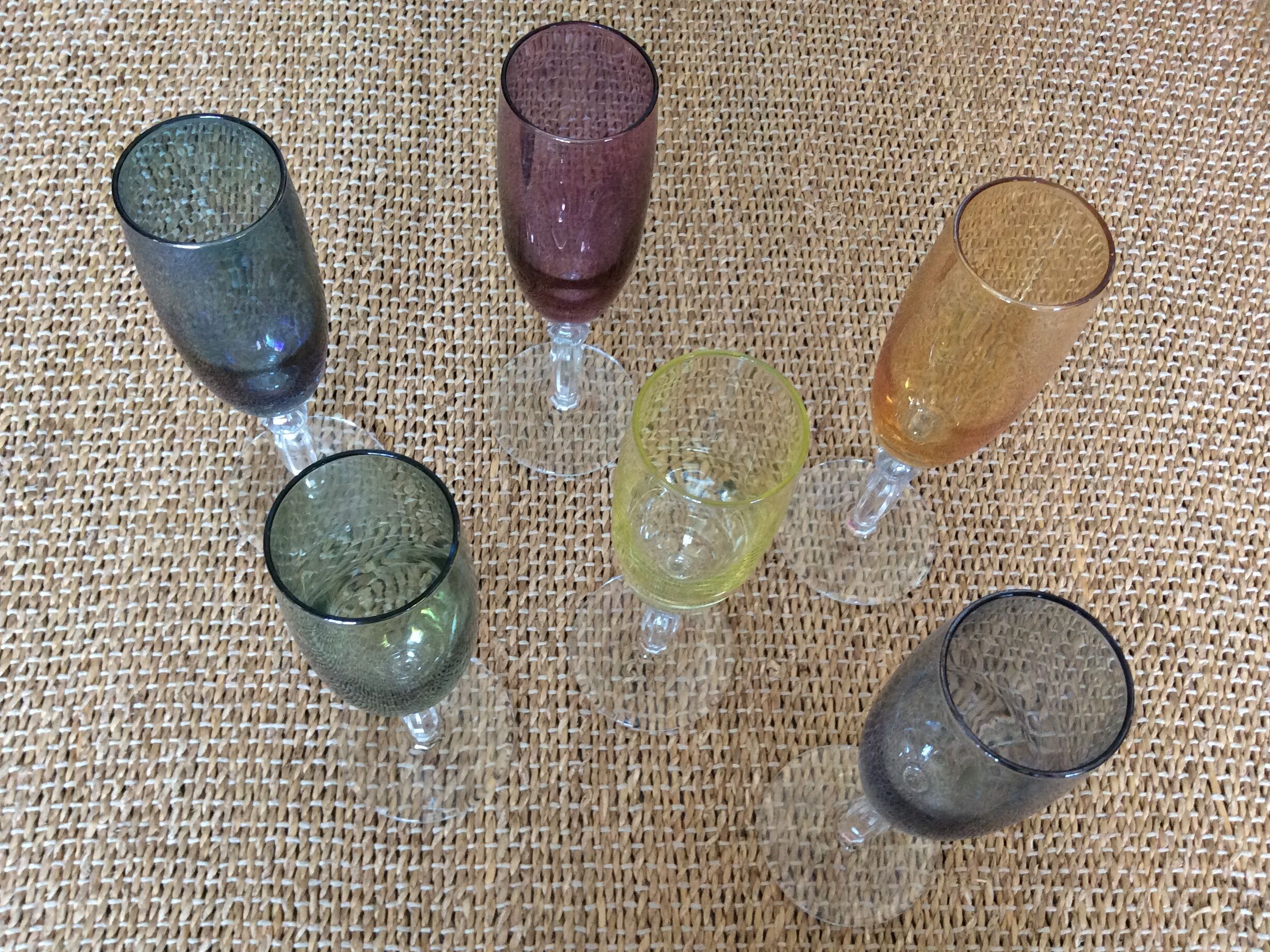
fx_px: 1247
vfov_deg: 41.8
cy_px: 499
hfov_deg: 53.9
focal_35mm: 34
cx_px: 614
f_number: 2.4
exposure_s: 1/25
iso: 125
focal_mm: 3.3
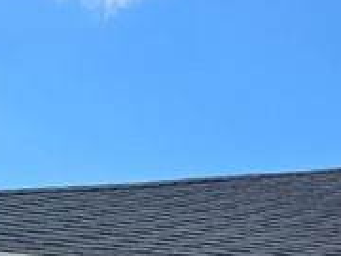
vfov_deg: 10.3
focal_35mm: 131
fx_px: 1290
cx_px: 189
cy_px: 529
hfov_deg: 15.0
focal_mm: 6.3
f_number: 1.7
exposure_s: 1/726
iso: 12
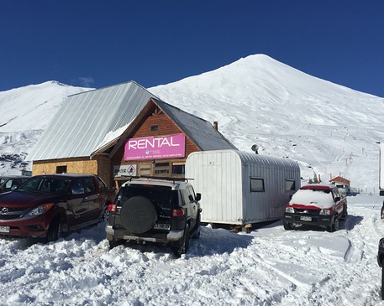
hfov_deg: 57.2
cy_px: 151
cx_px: 186
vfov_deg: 47.1
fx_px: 352
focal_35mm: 31
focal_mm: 4.15
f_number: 2.2
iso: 32
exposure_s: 1/7937
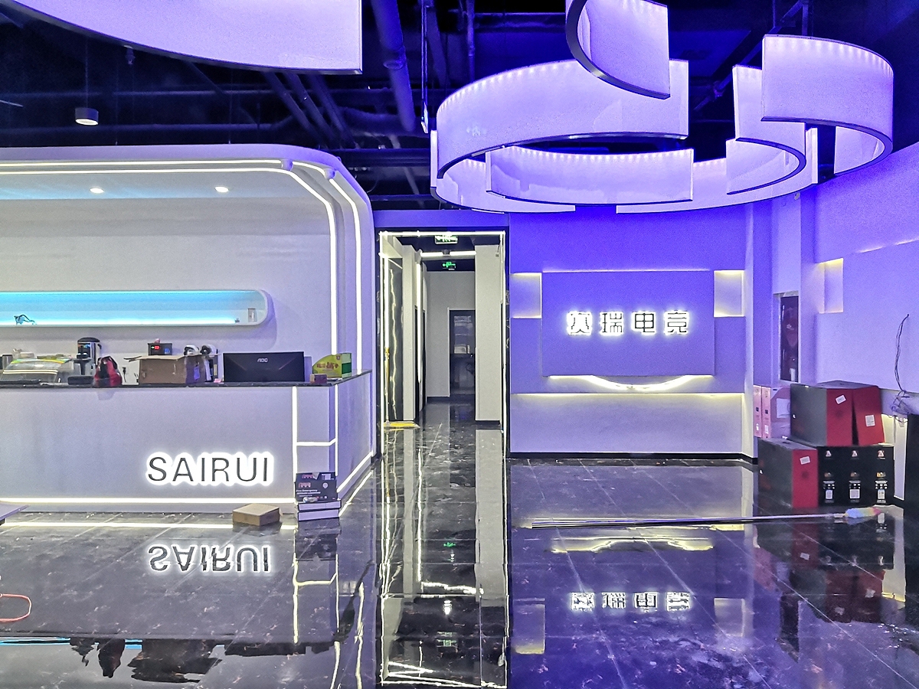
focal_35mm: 27
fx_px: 717
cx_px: 460
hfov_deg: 65.3
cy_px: 344
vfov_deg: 51.4
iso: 200
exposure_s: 3
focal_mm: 3.95
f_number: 1.6
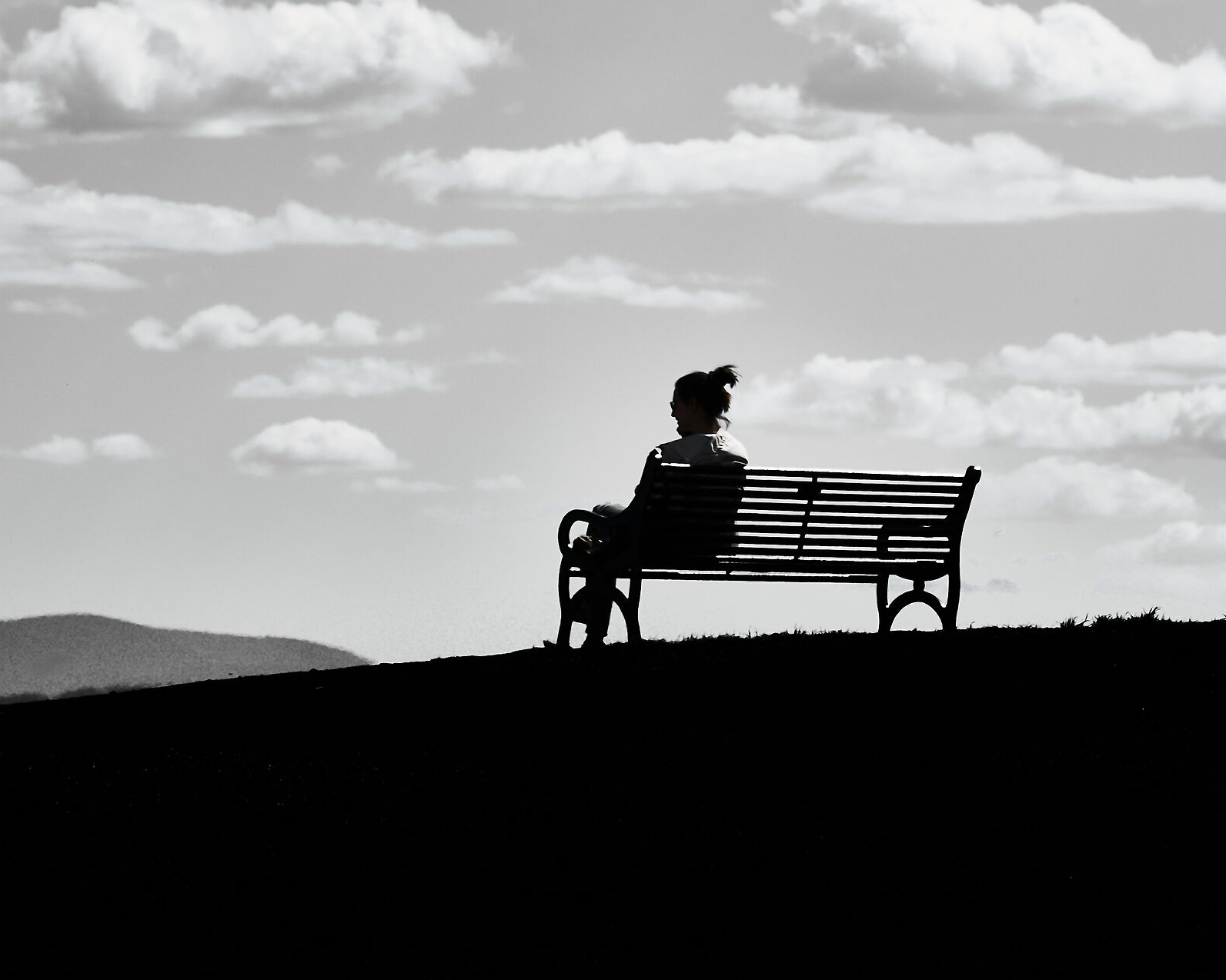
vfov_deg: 5.9
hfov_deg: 7.4
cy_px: 86
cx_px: 612
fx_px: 9542
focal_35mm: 263
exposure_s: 1/950
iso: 200
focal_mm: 124.3
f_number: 8
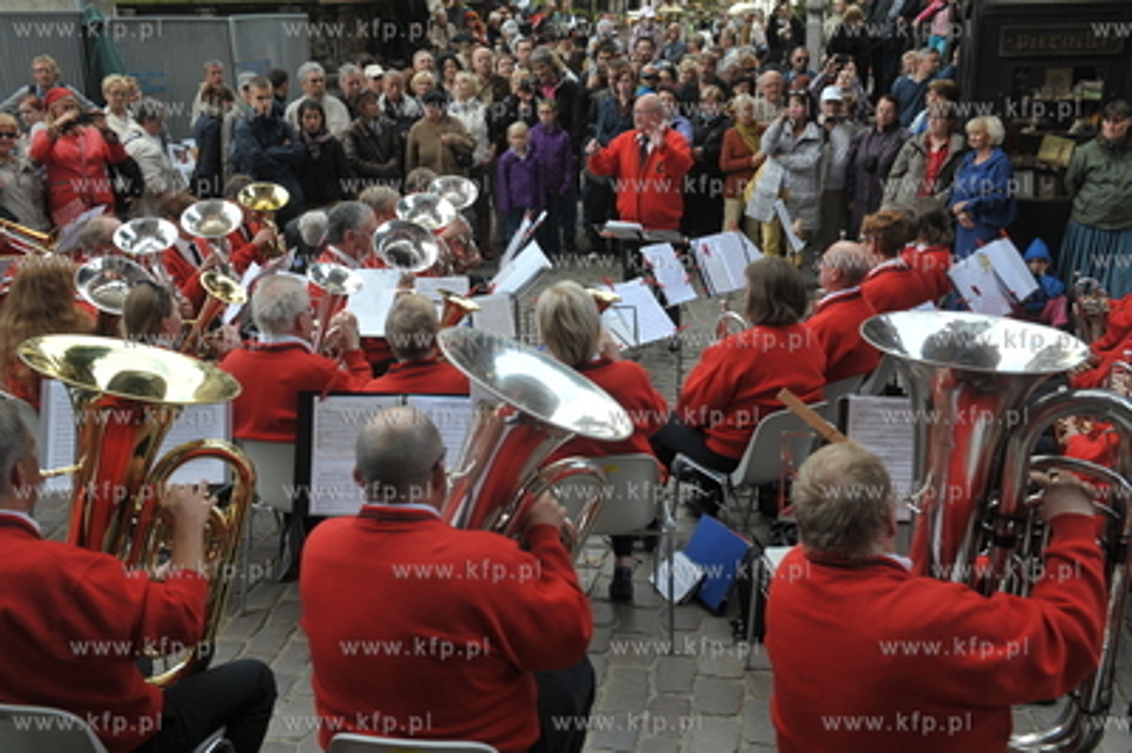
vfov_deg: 36.8
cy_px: 376
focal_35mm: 36
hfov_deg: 53.2
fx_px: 1131
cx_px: 566
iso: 500
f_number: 7.1
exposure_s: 1/200
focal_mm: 36
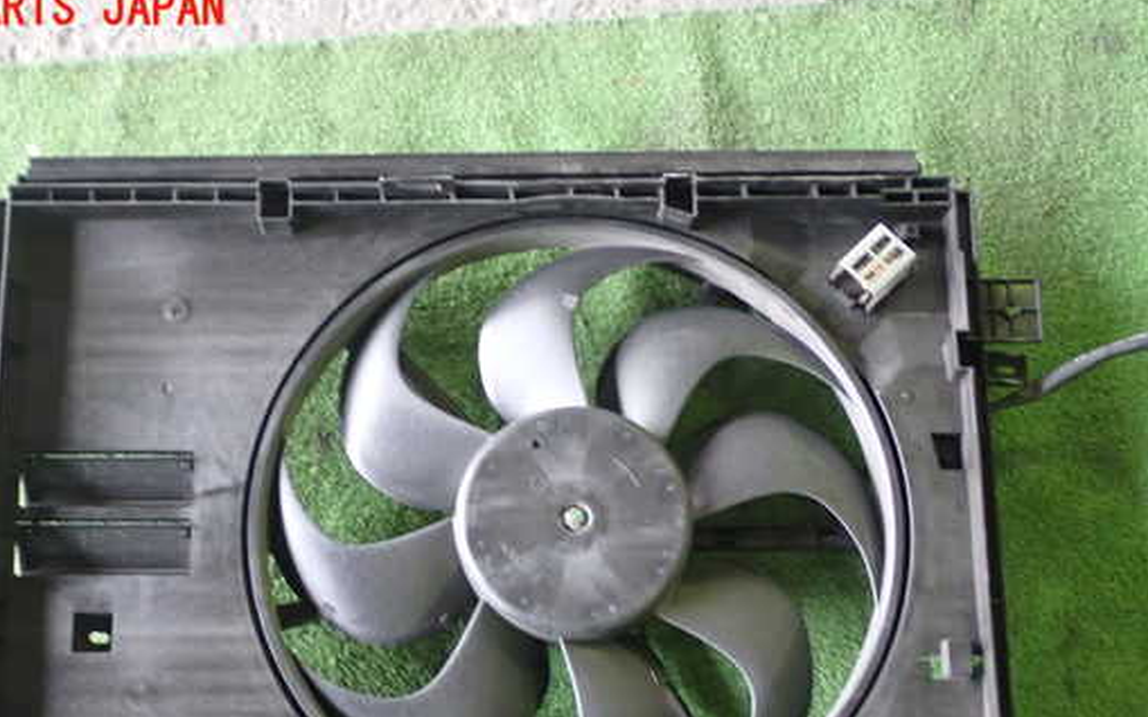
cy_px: 489
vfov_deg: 23.4
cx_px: 492
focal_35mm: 55
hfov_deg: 36.8
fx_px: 1721
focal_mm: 7.84
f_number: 2.9
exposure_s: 1/20
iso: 800
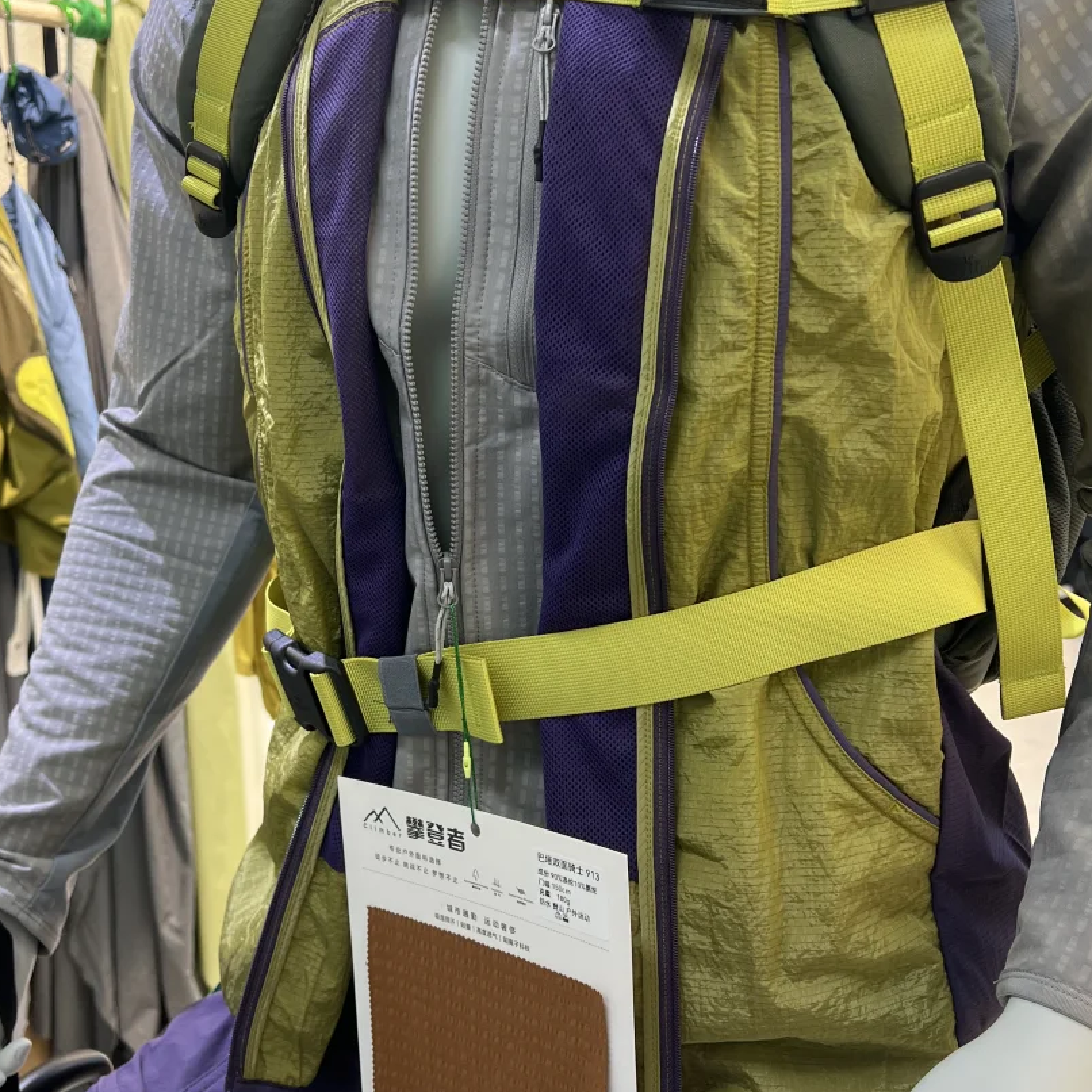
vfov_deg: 40.9
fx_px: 1463
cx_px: 418
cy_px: 536
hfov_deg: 40.7
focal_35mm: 41
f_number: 1.5
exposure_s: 1/100
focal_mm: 5.7
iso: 50
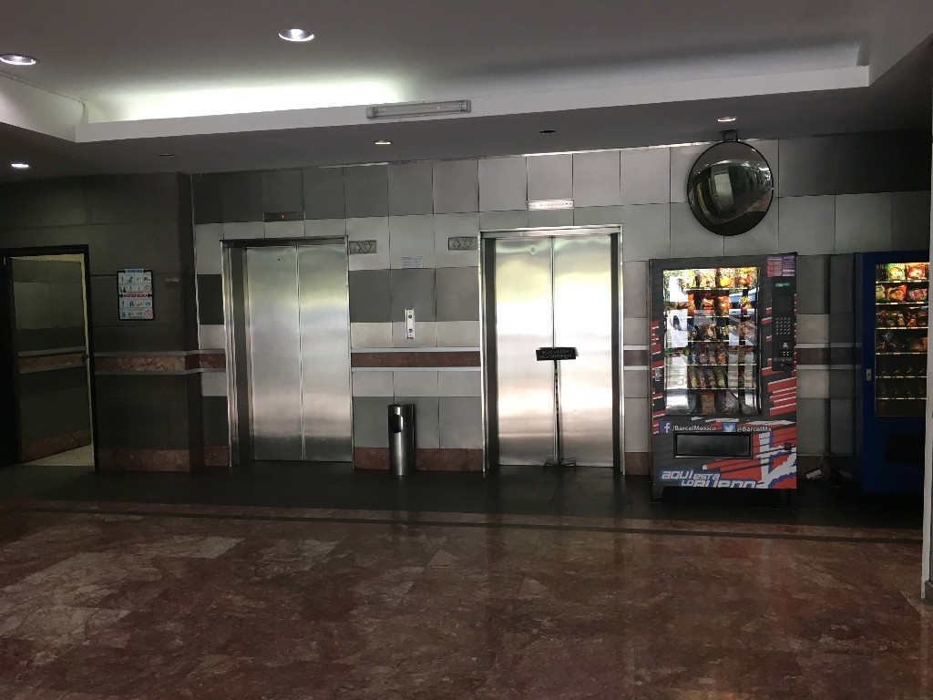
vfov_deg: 48.2
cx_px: 466
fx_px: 782
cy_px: 350
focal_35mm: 29
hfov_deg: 61.7
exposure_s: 1/30
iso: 64
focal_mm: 4.15
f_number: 2.2
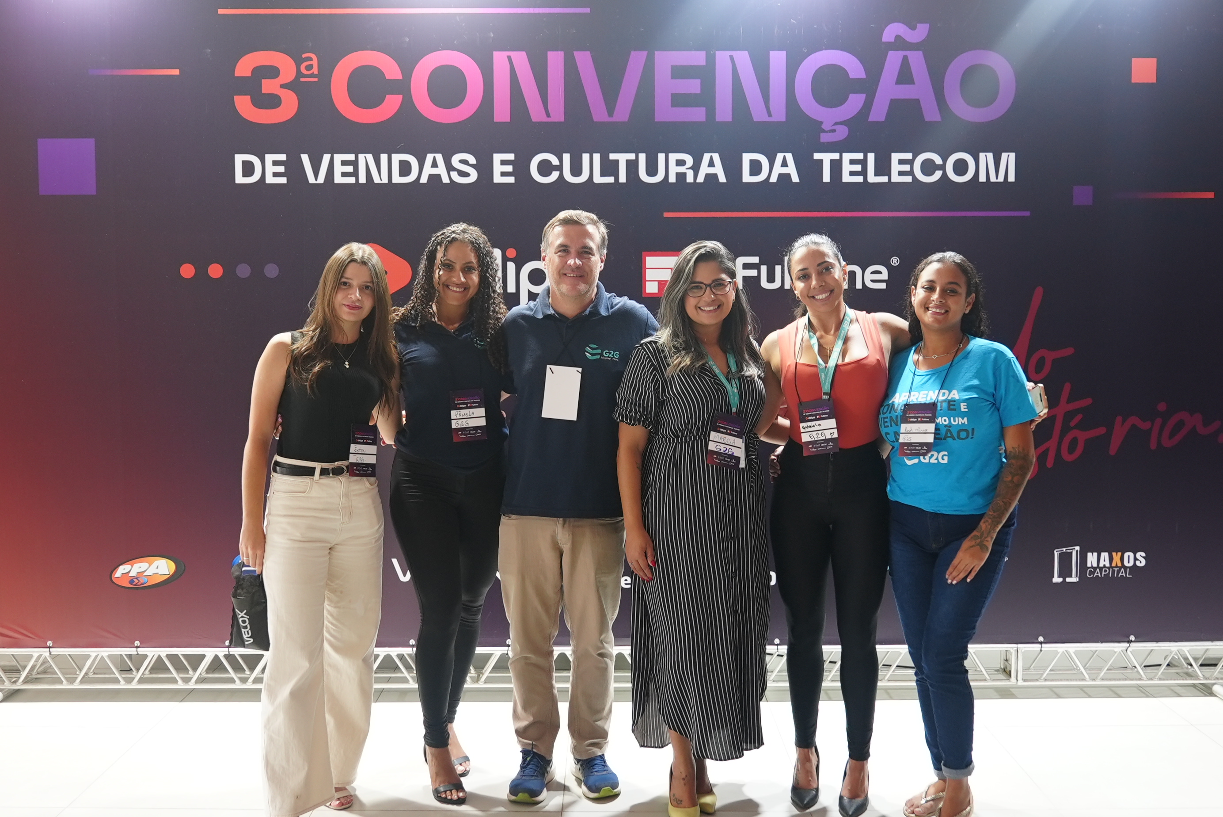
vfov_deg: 36.9
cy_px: 408
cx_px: 612
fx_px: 1223
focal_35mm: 36
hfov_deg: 53.1
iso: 500
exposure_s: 1/60
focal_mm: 24
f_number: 2.8
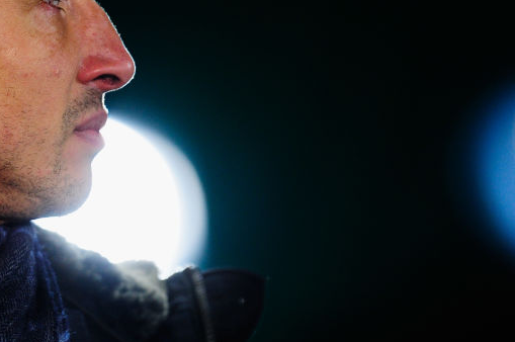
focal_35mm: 805
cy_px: 28
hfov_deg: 2.6
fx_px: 11501
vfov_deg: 1.7
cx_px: 70
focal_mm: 400
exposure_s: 1/800
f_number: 4
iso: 2000
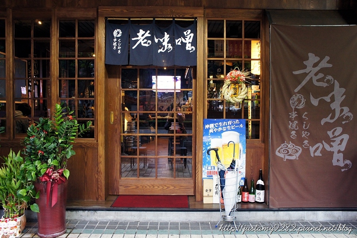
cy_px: 119
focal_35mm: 32
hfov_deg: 59.5
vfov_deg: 41.7
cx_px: 178
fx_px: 312
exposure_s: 1/8
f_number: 5
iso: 1600
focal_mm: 21
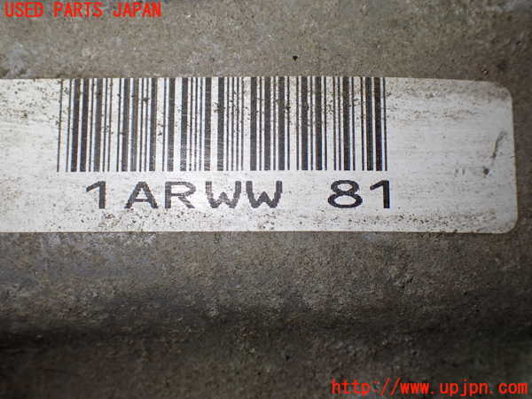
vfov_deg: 30.9
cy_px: 200
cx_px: 266
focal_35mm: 47
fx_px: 722
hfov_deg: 40.4
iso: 320
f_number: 3.1
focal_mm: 8.4
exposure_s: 1/200
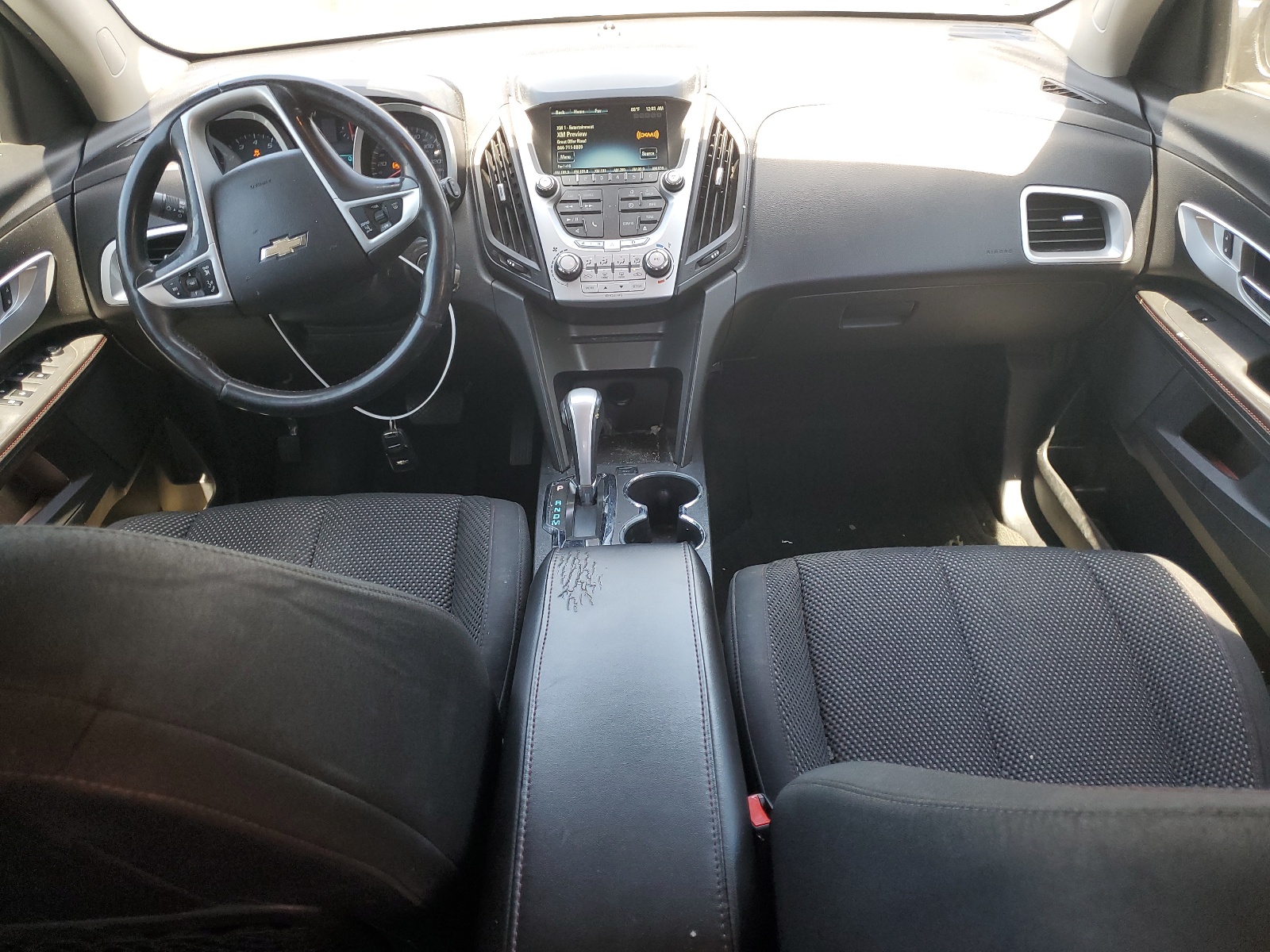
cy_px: 476
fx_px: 954
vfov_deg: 53.1
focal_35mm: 26
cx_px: 635
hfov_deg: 67.3
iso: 72
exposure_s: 1/120
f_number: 1.5
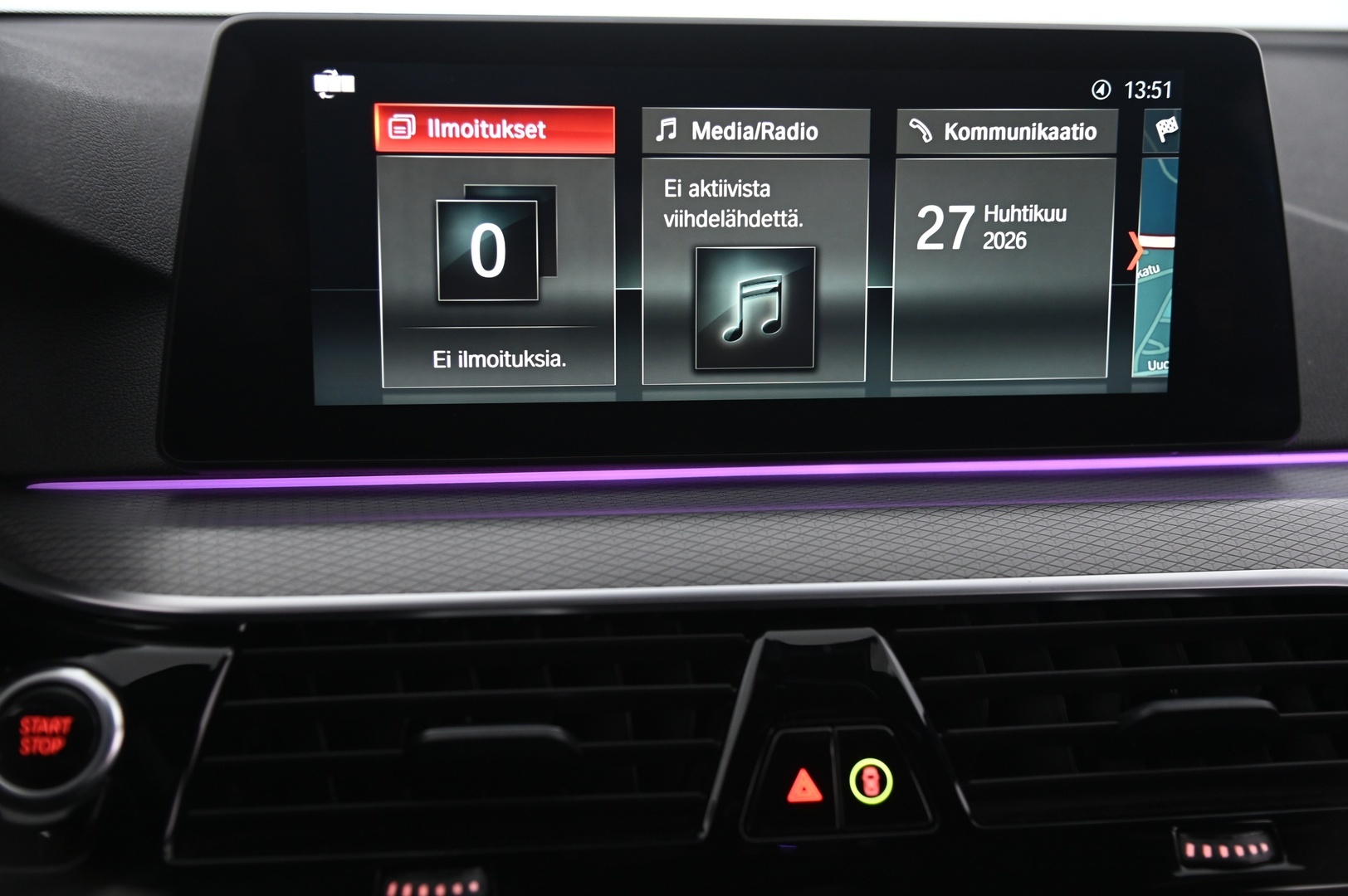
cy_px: 448
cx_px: 674
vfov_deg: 26.9
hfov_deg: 39.6
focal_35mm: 50
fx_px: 1871
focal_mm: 50
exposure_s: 1/25
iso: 2000
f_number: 4
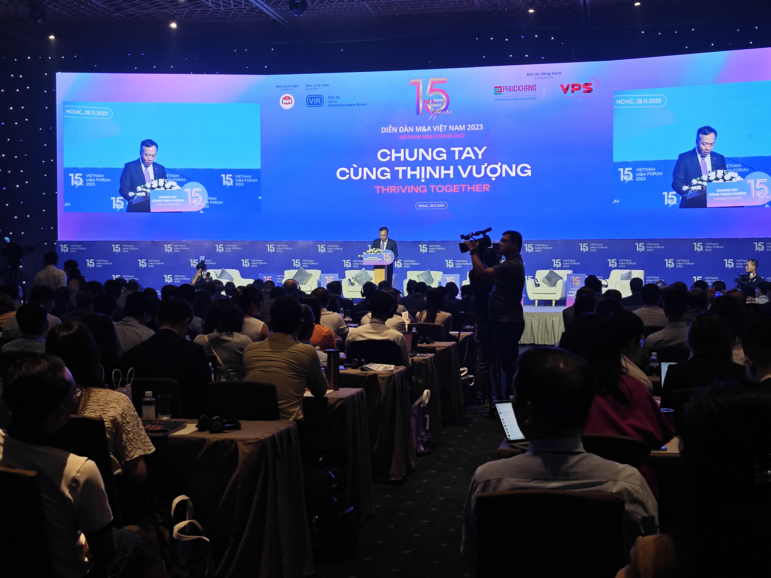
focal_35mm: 46
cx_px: 386
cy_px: 289
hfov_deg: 41.2
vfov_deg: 31.5
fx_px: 1025
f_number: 1.9
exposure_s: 1/100
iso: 400
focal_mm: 8.7
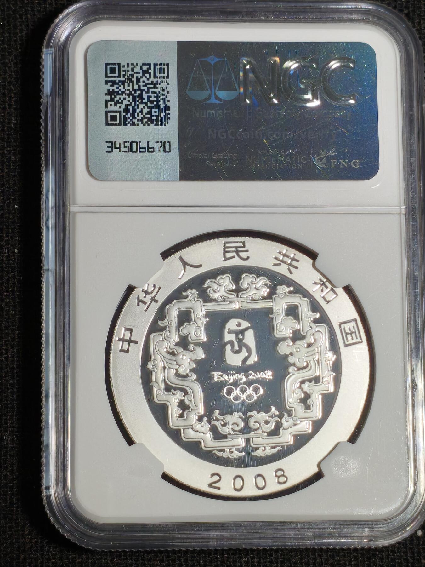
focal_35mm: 107
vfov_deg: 18.4
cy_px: 284
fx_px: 1752
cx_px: 212
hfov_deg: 13.8
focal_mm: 4.94
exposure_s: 1/1208
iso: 50
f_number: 1.5
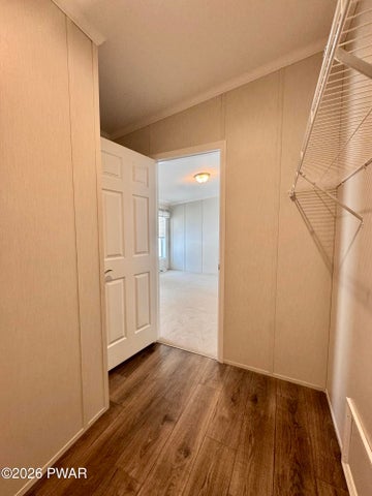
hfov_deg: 85.7
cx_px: 186
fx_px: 201
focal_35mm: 14
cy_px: 248
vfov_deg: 102.1
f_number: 2.2
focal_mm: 2.22
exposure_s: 1/120
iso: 160
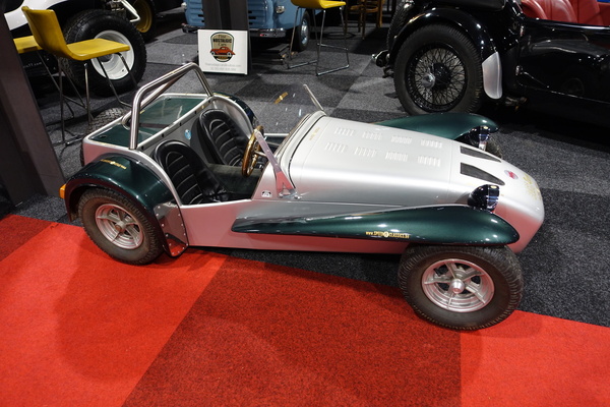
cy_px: 204
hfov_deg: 73.7
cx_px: 305
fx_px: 407
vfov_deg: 53.1
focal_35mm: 24
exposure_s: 1/30
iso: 250
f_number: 1.8
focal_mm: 8.82
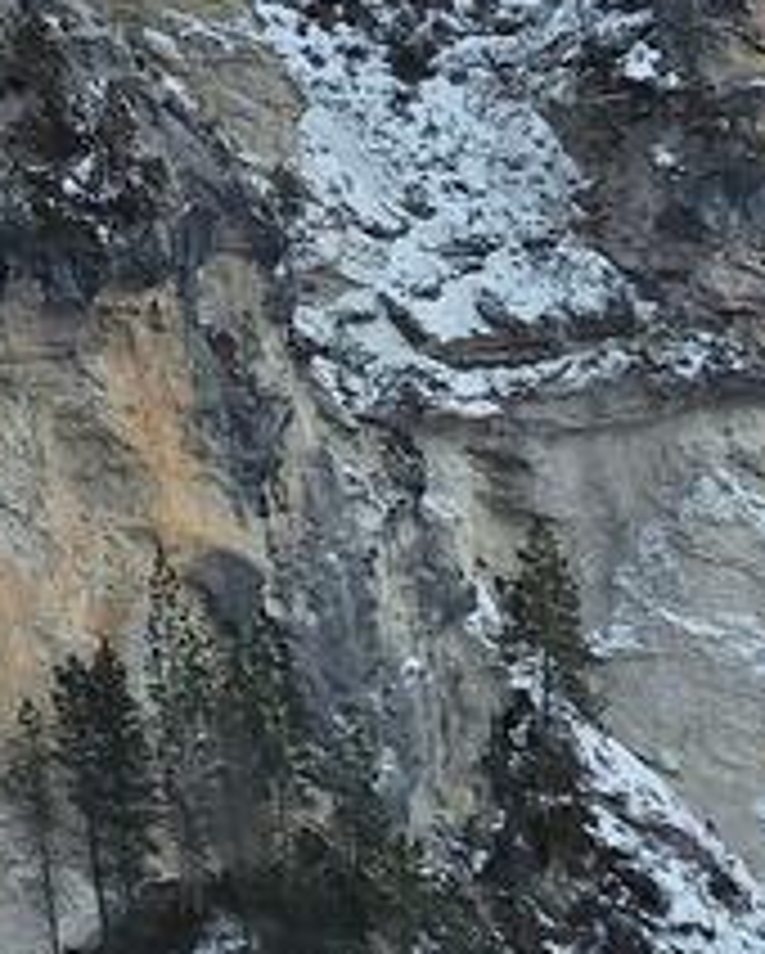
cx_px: -742
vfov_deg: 15.6
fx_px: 3080
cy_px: -659
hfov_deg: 12.5
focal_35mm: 109
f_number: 1.8
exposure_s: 1/148
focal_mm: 5.54
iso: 40
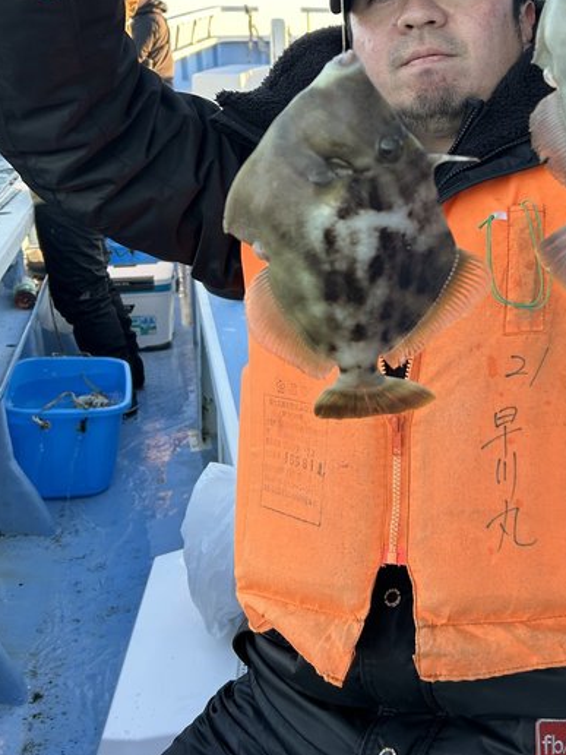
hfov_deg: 32.8
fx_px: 937
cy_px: 196
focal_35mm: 43
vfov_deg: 42.6
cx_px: 436
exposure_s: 1/187
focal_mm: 5.7
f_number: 1.5
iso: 40
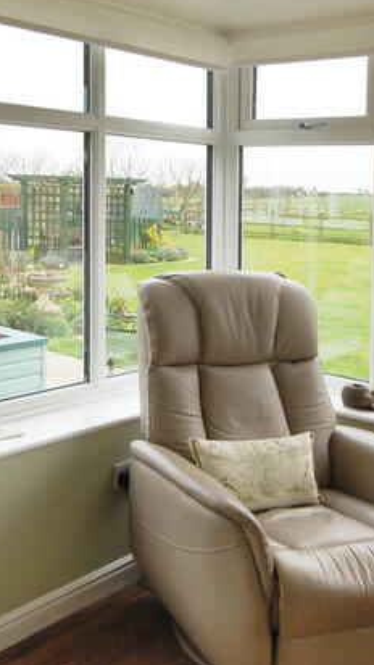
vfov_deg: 51.6
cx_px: 98
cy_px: 346
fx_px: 687
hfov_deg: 30.0
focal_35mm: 39
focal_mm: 10
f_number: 6.3
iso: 200
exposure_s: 1/160
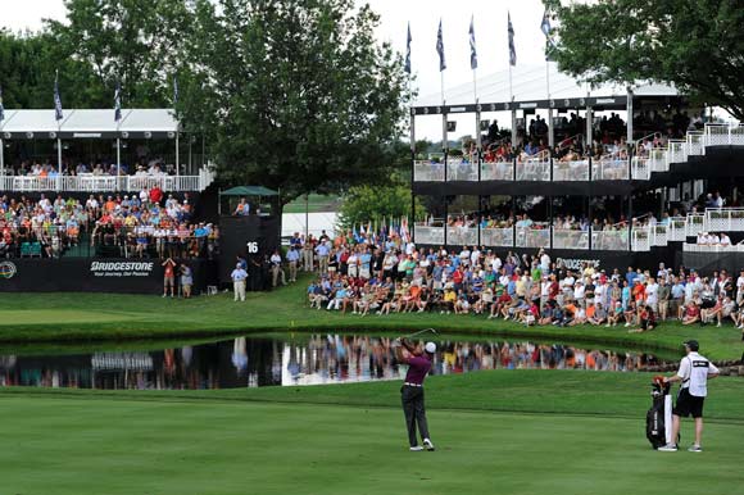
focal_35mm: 112
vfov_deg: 12.2
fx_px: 2313
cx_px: 372
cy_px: 248
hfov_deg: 18.3
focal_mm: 112
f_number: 4.5
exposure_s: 1/800
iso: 400
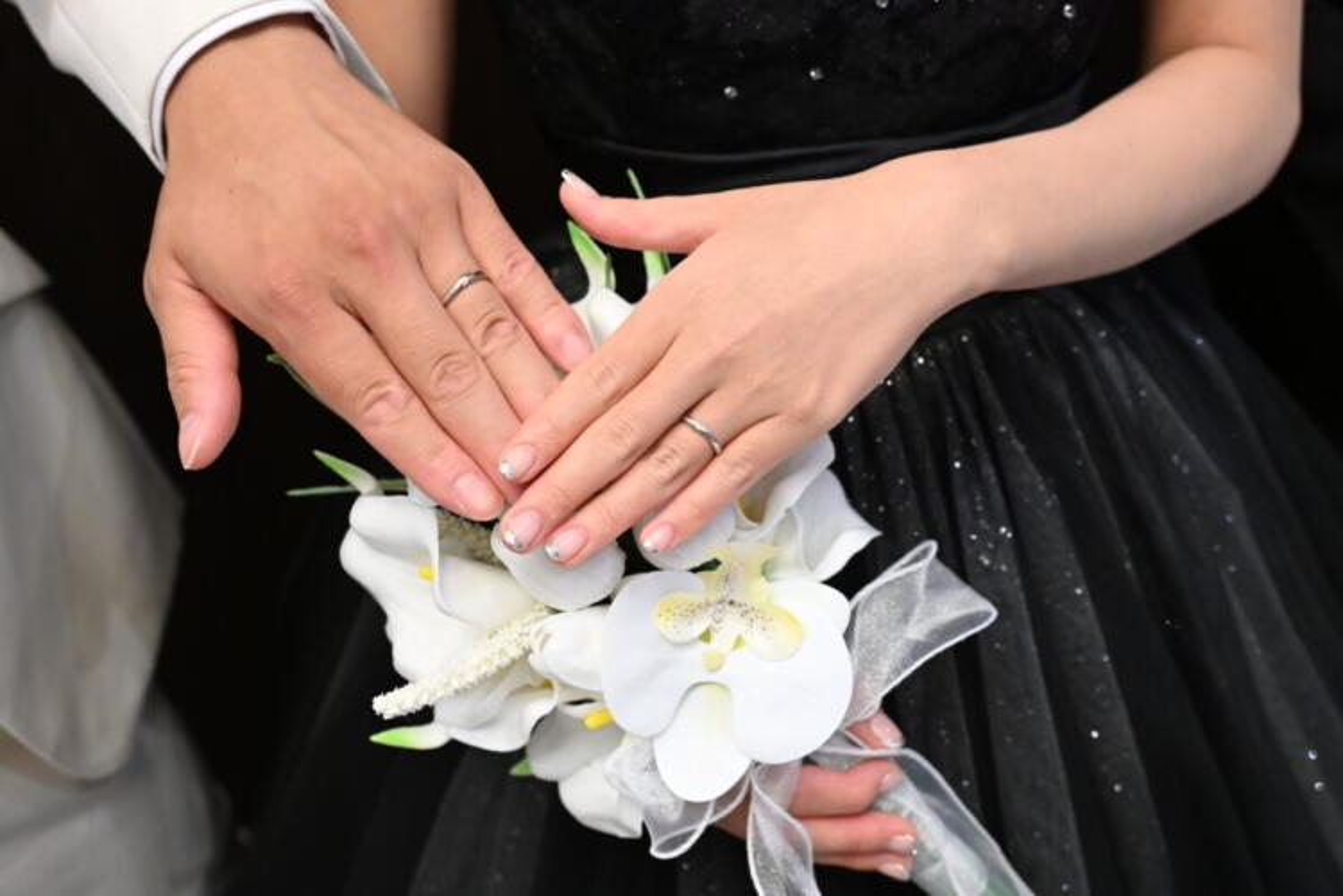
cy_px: 448
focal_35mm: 38
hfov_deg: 50.7
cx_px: 672
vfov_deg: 35.1
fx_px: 1418
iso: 5000
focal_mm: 38
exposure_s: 1/60
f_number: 5
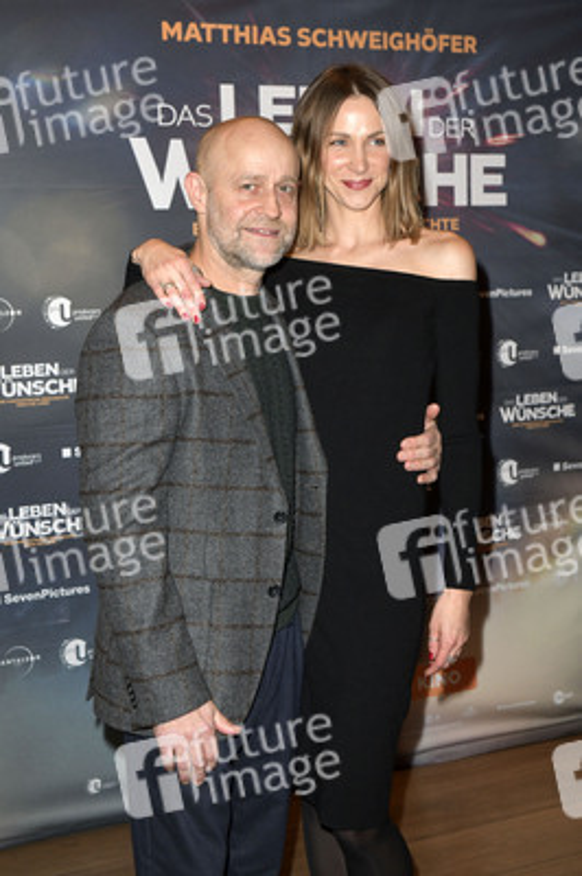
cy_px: 438
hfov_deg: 28.0
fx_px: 1166
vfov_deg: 41.1
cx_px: 291
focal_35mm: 48
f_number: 6.3
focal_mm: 48
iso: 1250
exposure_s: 1/250
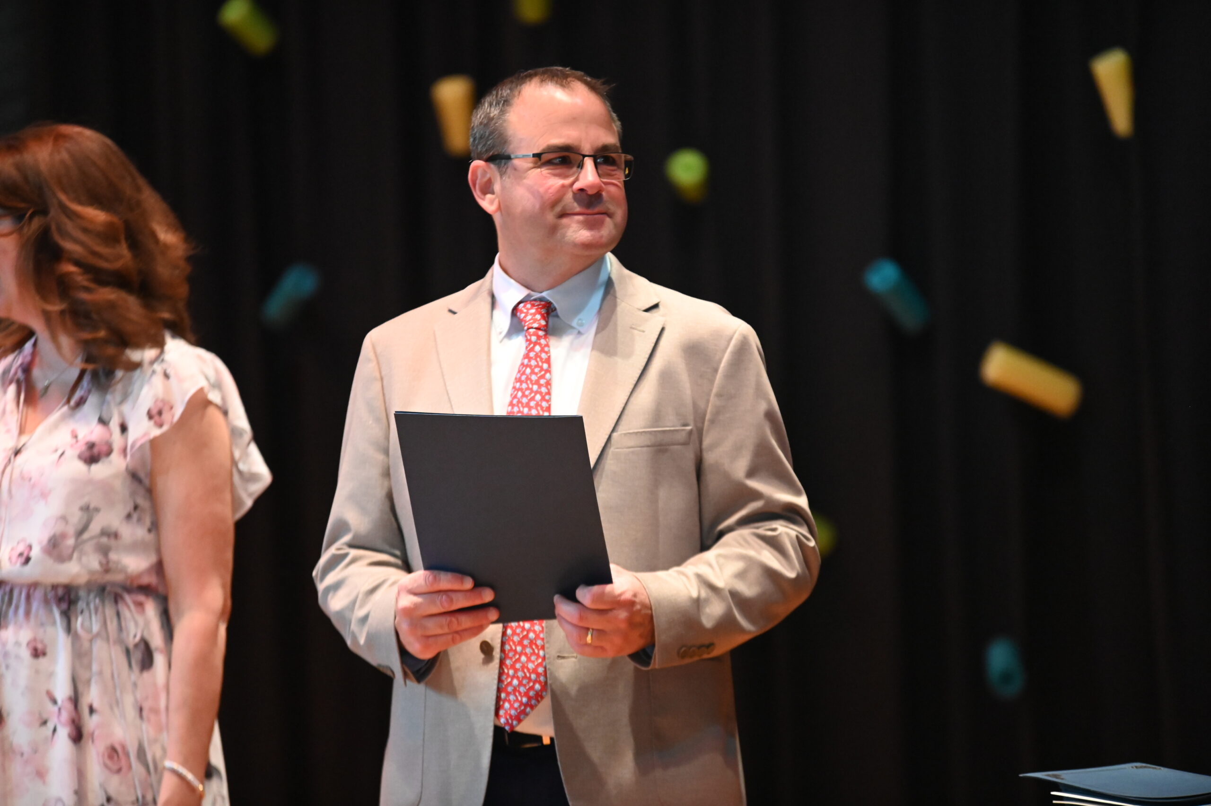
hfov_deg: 10.3
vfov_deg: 6.9
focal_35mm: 200
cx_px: 606
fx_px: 6725
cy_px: 403
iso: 9000
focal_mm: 200
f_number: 2.8
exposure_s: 1/250
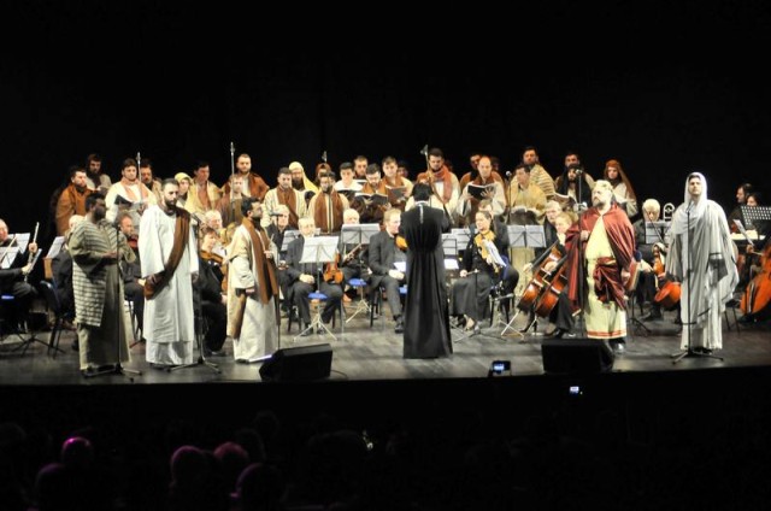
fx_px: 2885
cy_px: 256
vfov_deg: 10.1
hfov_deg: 15.2
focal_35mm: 135
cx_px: 386
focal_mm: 90
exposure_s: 1/160
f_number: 4
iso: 1600
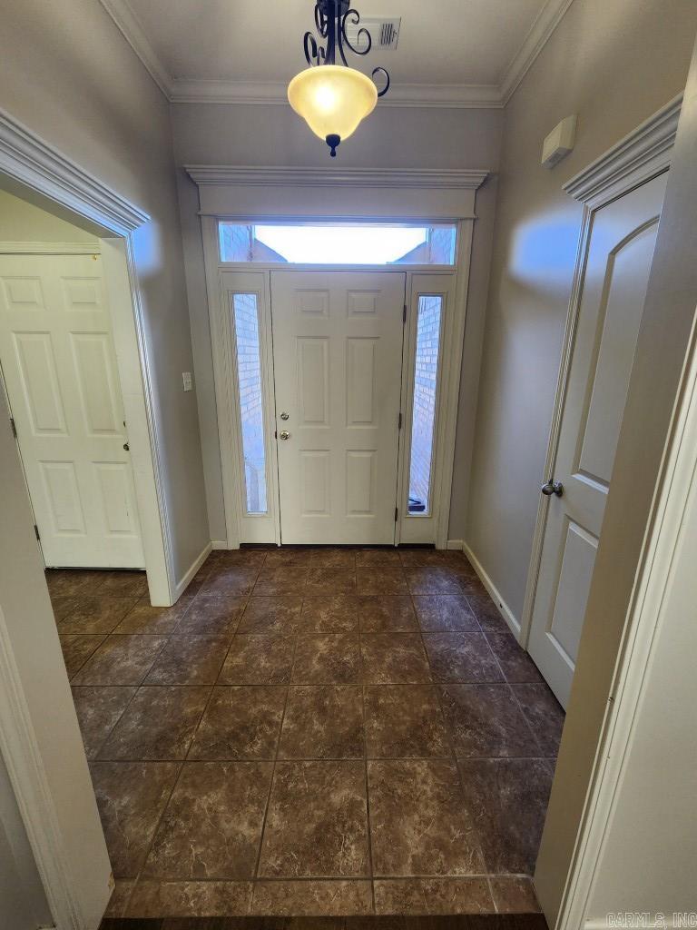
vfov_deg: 106.2
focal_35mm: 13
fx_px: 349
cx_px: 348
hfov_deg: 89.9
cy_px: 465
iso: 160
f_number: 2.2
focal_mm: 2.2
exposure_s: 1/60
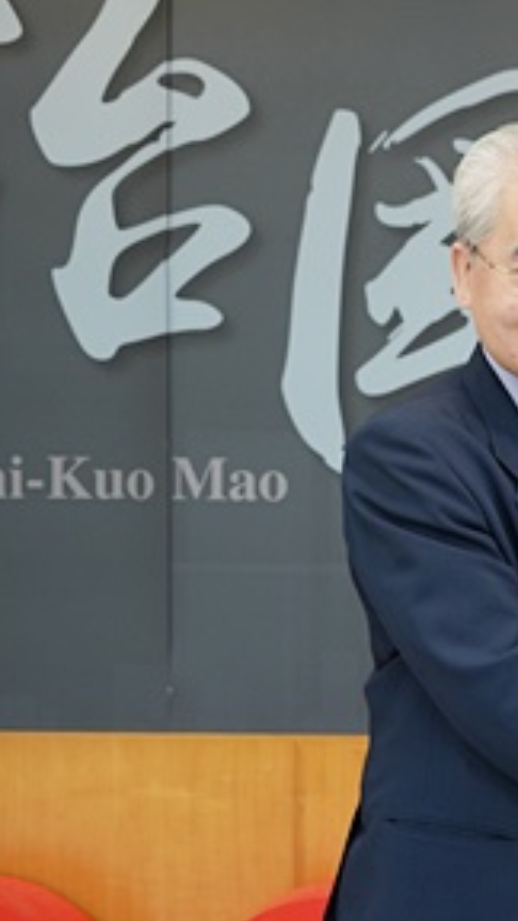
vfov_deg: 21.1
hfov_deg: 11.3
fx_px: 2466
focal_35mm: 101
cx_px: 857
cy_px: 500
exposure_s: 1/60
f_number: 5
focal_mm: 47
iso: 800
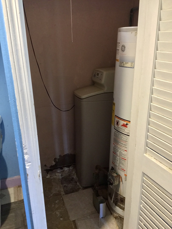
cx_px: 86
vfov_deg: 58.4
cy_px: 114
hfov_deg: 45.4
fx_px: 205
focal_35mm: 31
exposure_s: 1/20
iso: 200
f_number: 2.4
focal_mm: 3.3
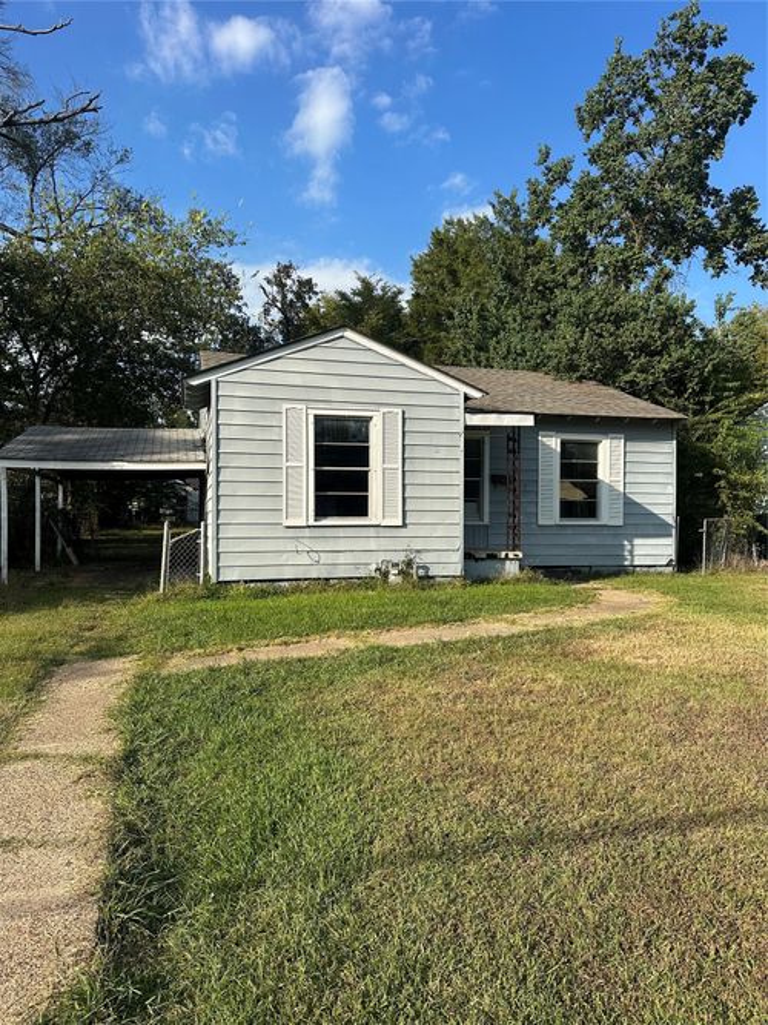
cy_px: 512
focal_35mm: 24
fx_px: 710
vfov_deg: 71.6
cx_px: 384
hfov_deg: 56.8
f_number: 1.78
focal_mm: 6.86
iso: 80
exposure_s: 1/3597
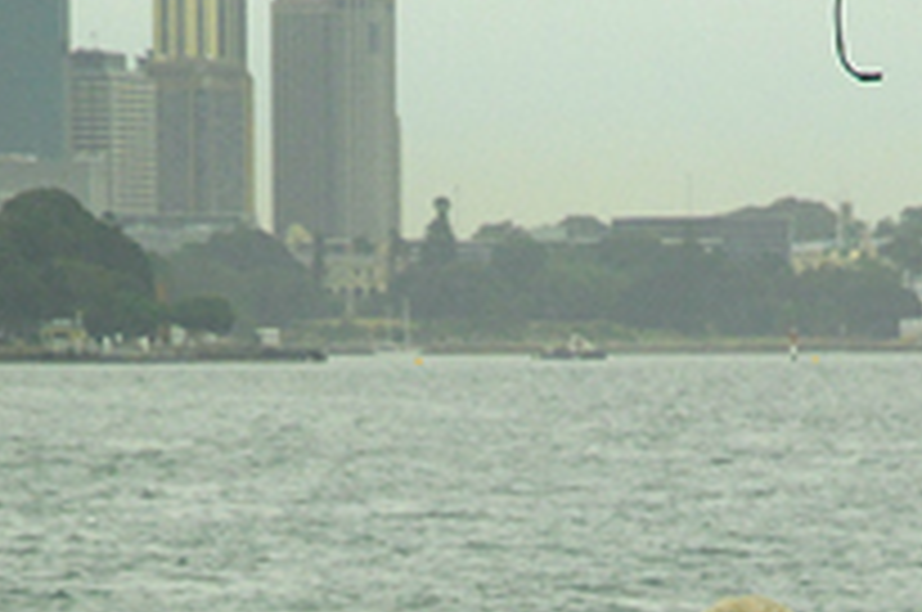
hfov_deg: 5.5
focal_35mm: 373
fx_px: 9550
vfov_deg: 3.7
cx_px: 508
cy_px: 857
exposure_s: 1/500
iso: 400
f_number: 9.5
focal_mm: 85
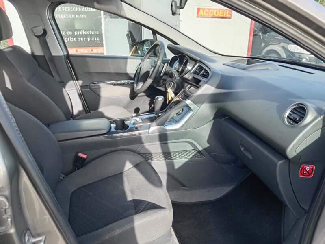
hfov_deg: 69.4
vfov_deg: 54.9
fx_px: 235
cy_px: 122
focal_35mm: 25
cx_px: 162
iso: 179
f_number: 1.8
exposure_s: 1/100
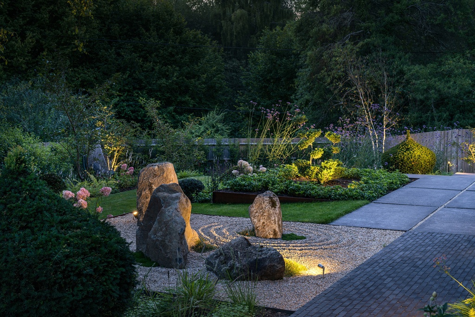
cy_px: 158
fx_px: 726
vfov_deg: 24.6
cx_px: 238
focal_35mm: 55
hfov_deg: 36.2
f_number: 10
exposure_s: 2
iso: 250
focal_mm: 55
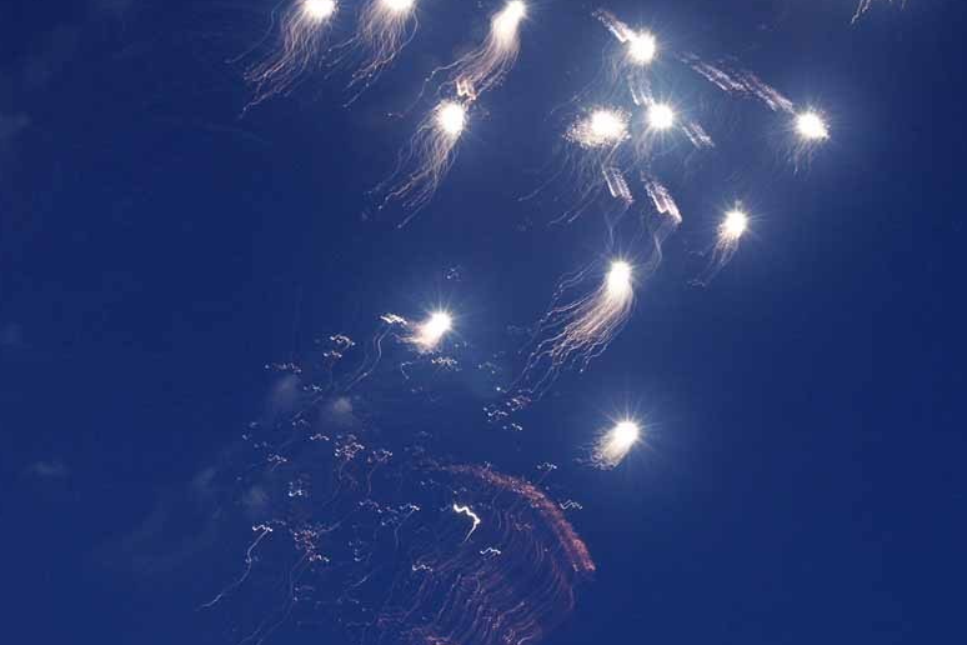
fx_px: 3062
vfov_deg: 12.0
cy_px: 346
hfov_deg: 17.9
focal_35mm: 114
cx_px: 472
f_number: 3.5
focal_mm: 26.17
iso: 200
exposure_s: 4
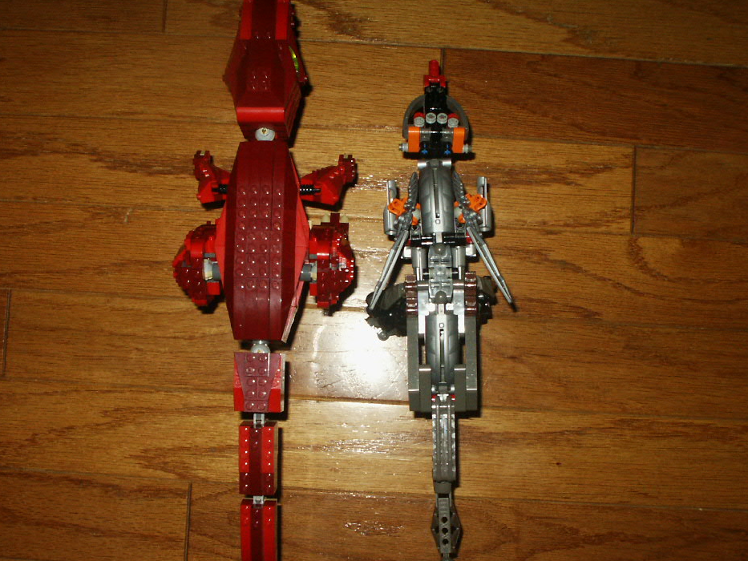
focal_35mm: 48
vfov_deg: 30.2
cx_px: 374
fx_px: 1037
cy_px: 312
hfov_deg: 39.7
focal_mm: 7.18
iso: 200
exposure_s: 1/45
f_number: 6.7
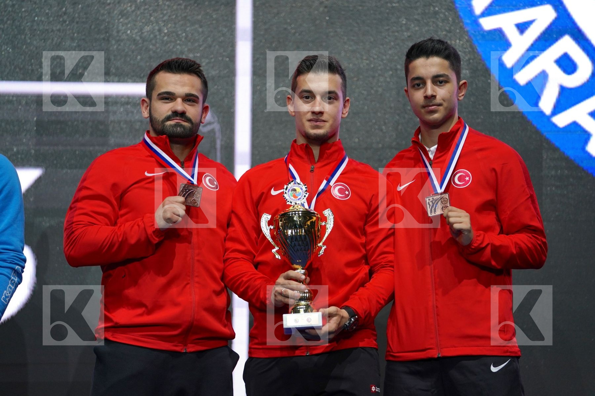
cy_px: 198
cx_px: 298
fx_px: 2810
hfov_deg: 12.1
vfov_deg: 8.1
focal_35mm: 170
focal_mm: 170
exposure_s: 1/250
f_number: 2.8
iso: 640
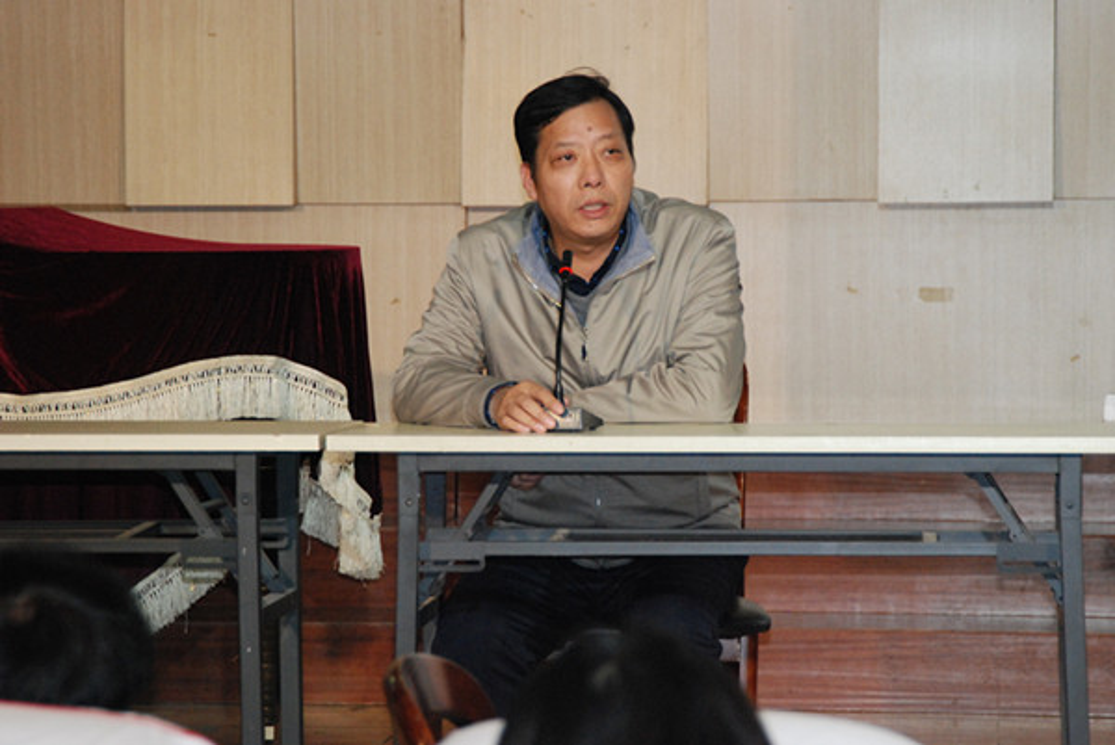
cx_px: 558
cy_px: 372
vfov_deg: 9.6
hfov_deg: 14.4
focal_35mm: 142
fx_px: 4417
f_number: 5.6
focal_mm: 95
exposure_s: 1/60
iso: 1600
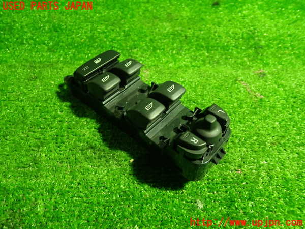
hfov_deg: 60.0
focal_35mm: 30
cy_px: 114
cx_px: 152
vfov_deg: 46.8
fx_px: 264
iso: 500
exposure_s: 1/30
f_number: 2.3
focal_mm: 5.4
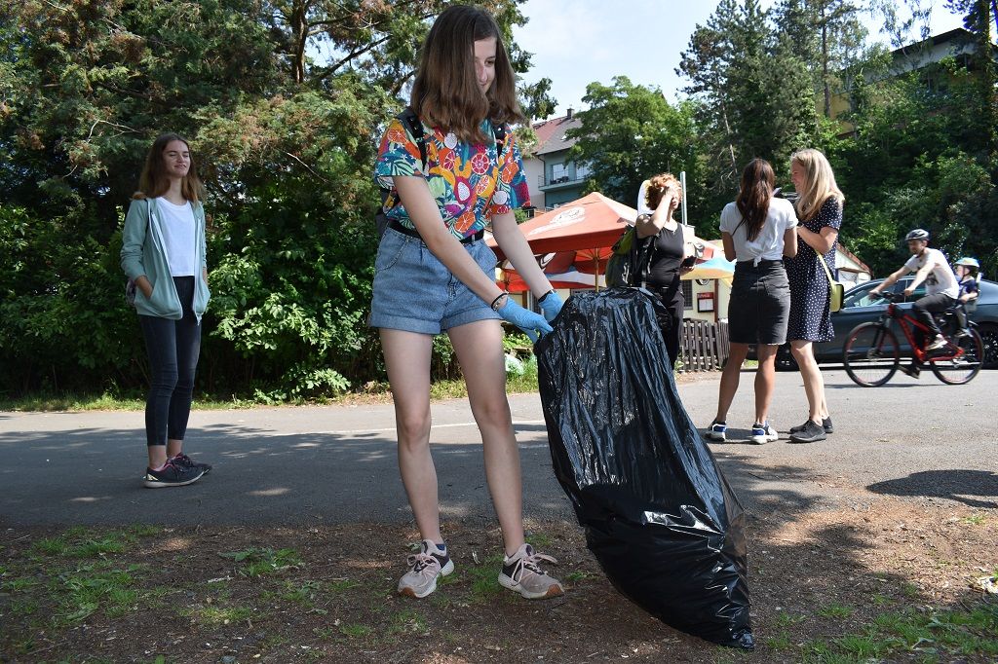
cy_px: 332
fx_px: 748
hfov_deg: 67.4
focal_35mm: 27
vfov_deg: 47.9
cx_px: 499
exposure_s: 1/160
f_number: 6.3
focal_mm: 18
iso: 100
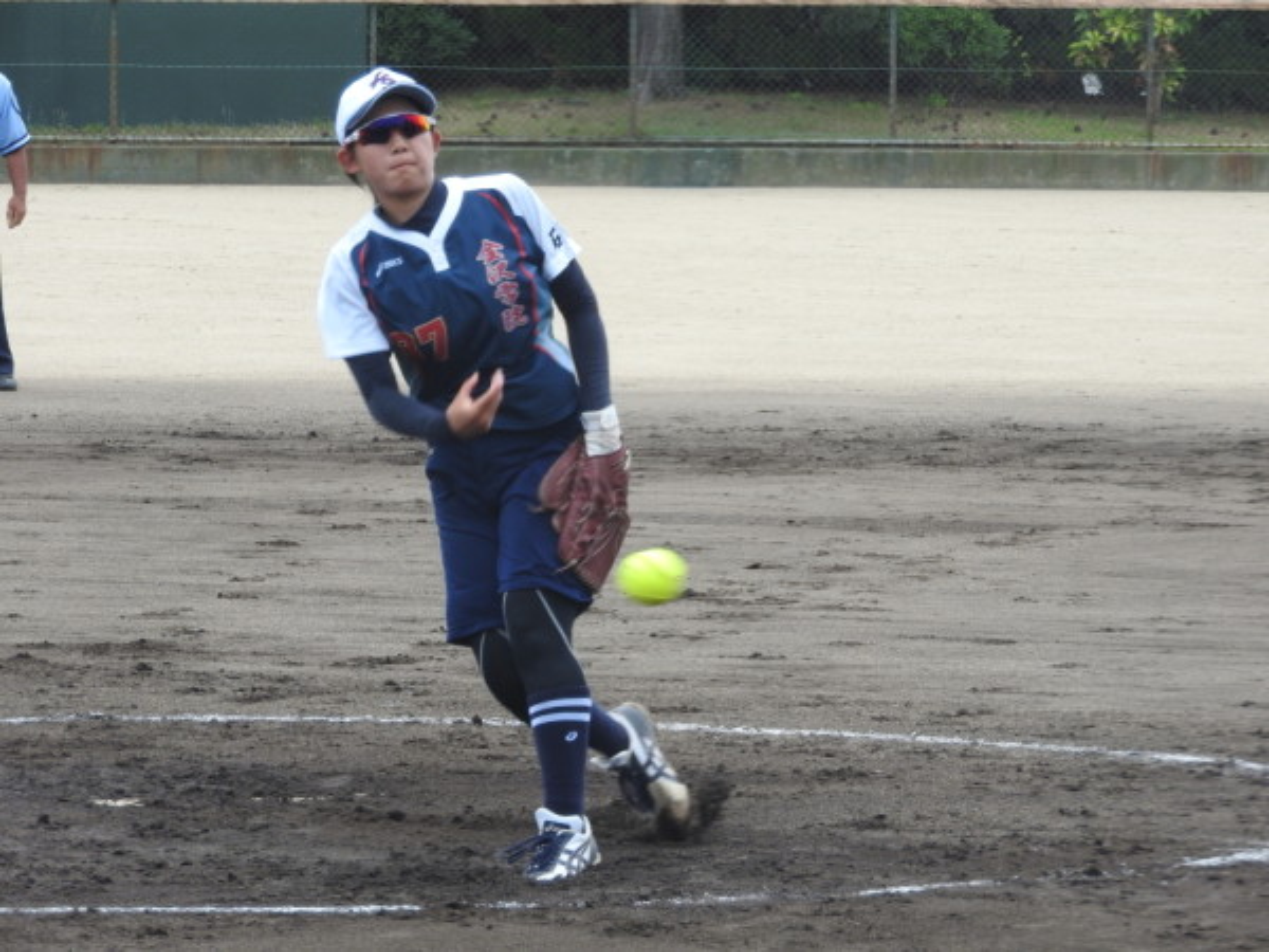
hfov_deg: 7.3
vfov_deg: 5.5
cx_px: 634
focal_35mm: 270
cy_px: 476
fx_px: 9898
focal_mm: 48.4
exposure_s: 1/250
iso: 100
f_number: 5.5
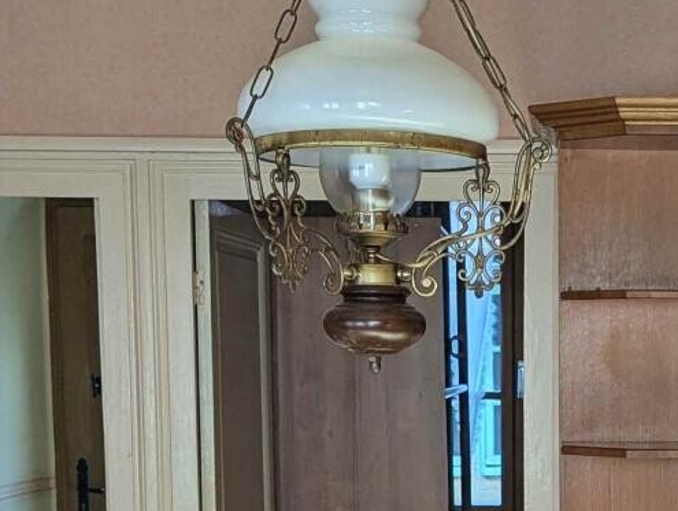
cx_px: 689
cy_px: 607
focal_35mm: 93
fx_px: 1825
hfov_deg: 20.3
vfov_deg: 15.4
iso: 38
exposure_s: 1/73.7
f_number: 1.85
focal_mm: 6.81
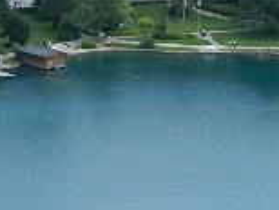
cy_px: -150
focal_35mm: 378
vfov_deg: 3.9
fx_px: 3051
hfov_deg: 5.2
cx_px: 487
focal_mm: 16.3
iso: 160
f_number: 4.9
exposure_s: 1/400
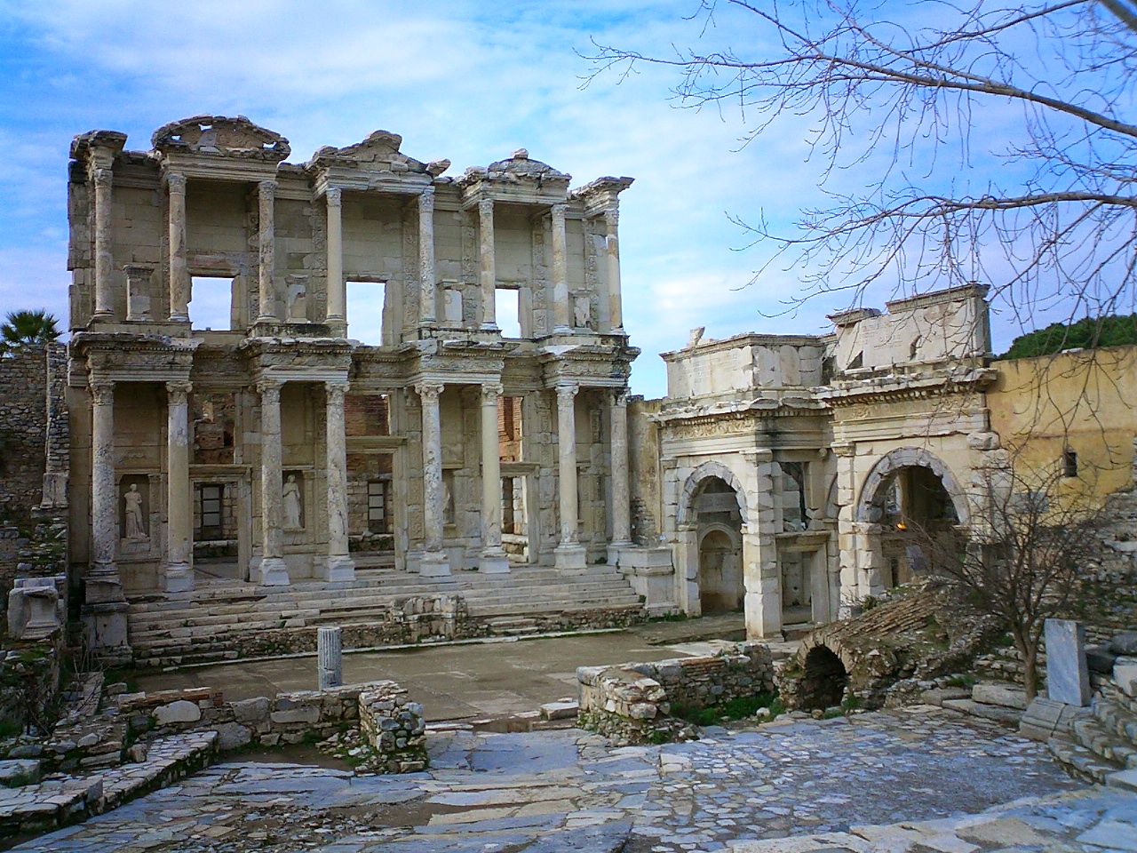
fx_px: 1215
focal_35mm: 37
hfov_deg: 50.1
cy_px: 426
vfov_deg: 38.7
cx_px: 568
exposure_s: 1/800
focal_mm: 5.6
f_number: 3.5
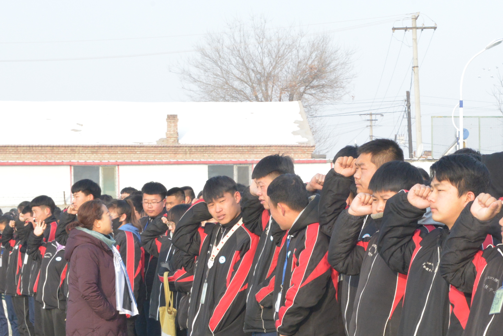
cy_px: 259
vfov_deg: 13.1
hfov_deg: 19.4
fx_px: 1453
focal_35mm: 104
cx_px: 400
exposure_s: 1/640
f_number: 13
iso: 3200
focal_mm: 52
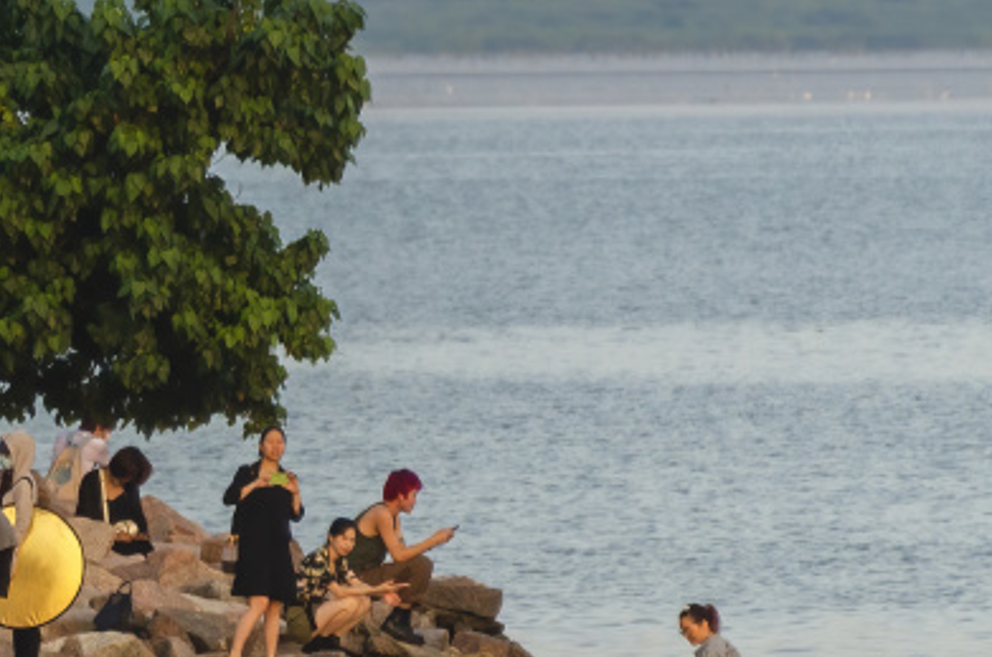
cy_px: 240
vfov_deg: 1.0
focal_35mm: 1380
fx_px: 37949
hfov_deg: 1.5
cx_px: -261
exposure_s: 1/320
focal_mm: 300
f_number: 5.6
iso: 500
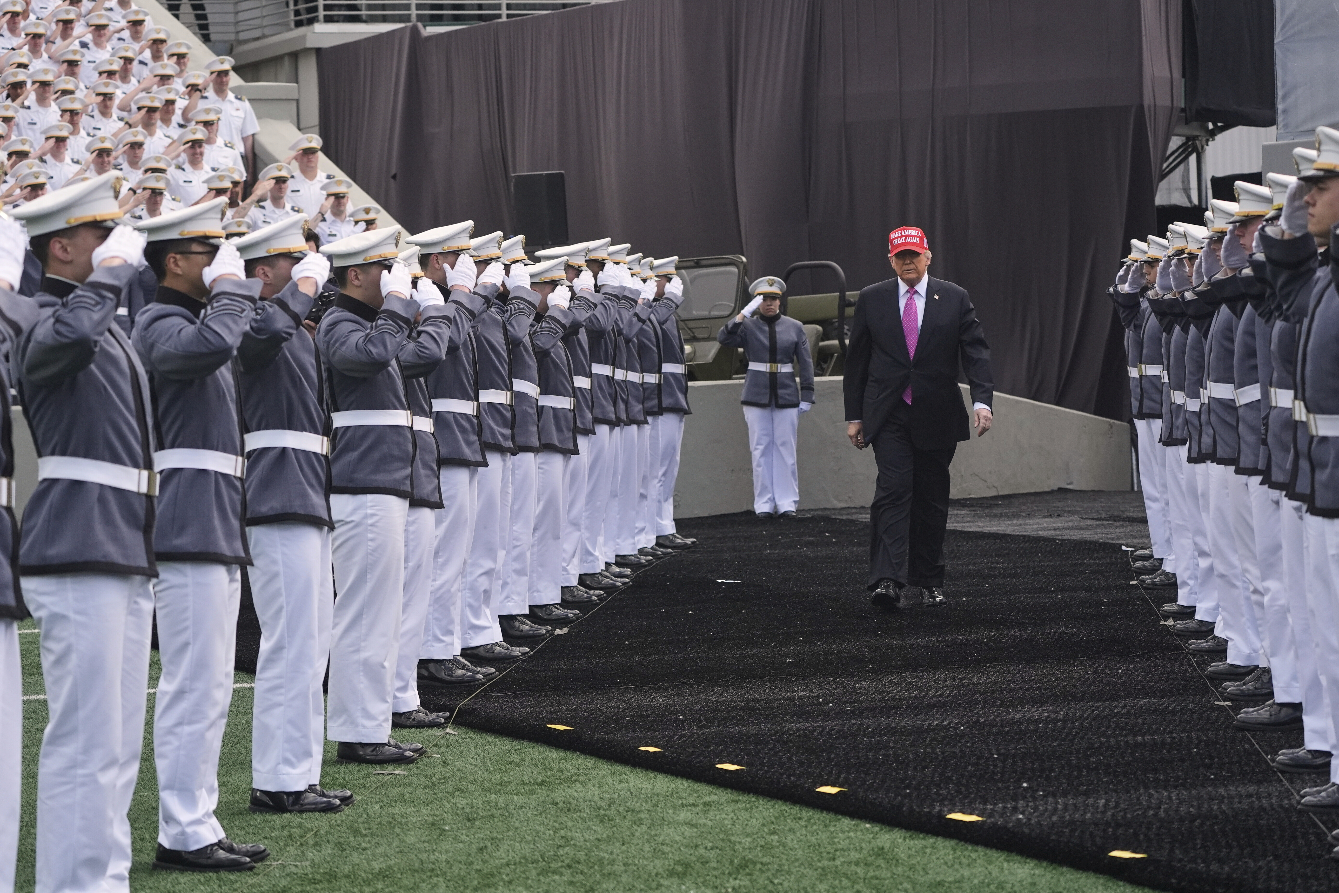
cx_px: 655
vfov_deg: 12.7
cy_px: 431
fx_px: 4017
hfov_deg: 18.9
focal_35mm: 108
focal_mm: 100
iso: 1250
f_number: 5.6
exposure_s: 1/5000
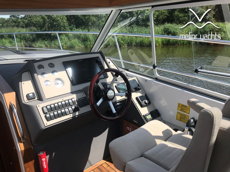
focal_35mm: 28
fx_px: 186
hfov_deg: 63.4
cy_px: 86
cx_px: 115
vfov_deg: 49.7
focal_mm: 3.99
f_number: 1.8
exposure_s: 1/1842
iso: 20
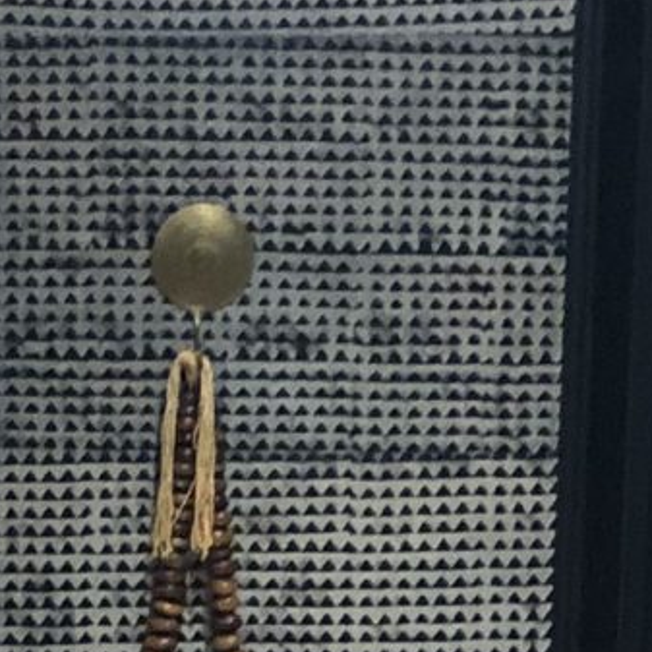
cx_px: 106
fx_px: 4006
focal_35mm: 188
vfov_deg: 8.8
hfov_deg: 9.3
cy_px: 1263
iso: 100
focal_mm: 4
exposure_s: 1/13
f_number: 1.8
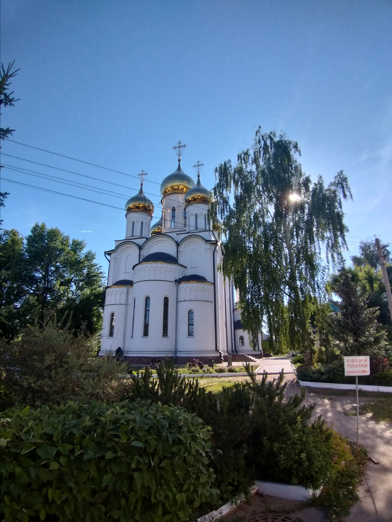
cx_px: 196
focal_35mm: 18
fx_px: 272
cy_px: 261
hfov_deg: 71.6
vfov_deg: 87.8
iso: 40
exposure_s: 1/816
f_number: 2.4
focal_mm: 1.87
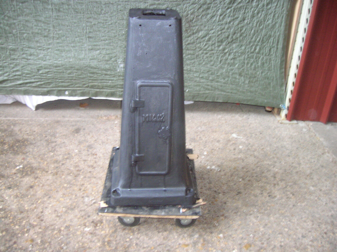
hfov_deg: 54.0
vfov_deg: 41.7
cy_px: 126
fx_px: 331
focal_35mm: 34
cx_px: 168
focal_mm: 5.7
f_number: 2.9
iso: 200
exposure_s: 1/2.5
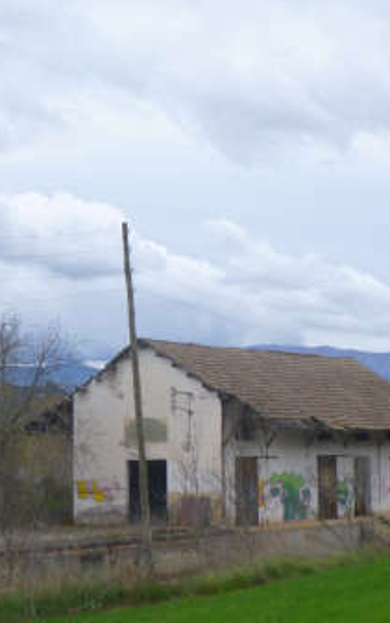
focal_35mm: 116
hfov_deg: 11.3
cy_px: 372
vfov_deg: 17.9
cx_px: 211
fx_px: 1970
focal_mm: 8.6
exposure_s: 1/400
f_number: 4
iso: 100
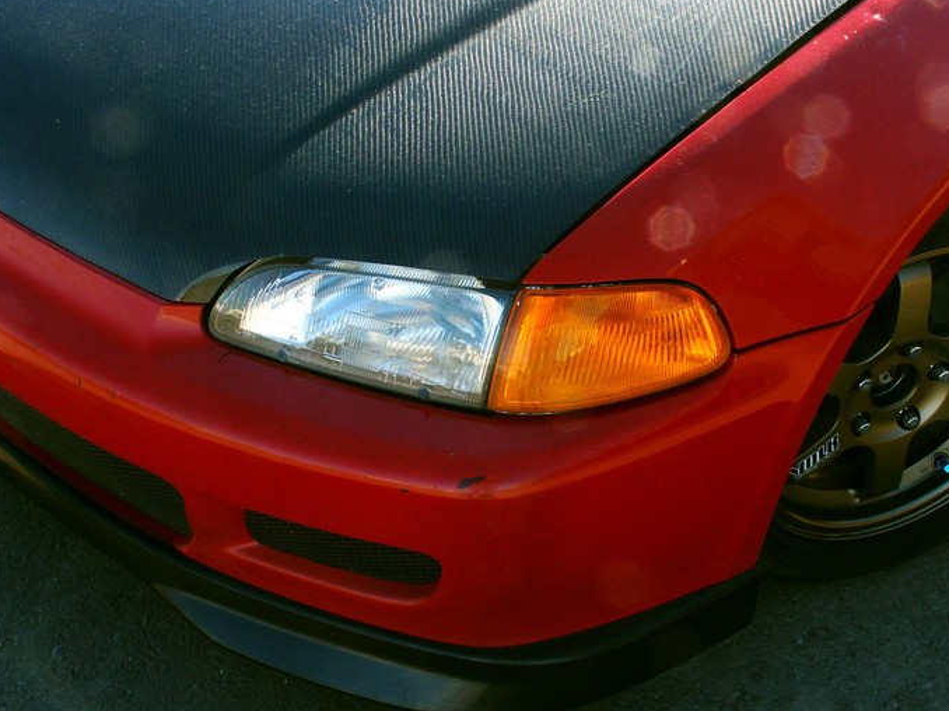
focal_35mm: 59
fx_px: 1617
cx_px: 509
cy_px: 349
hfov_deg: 32.7
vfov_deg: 24.8
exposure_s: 1/60
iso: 100
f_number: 9.5
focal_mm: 12.99
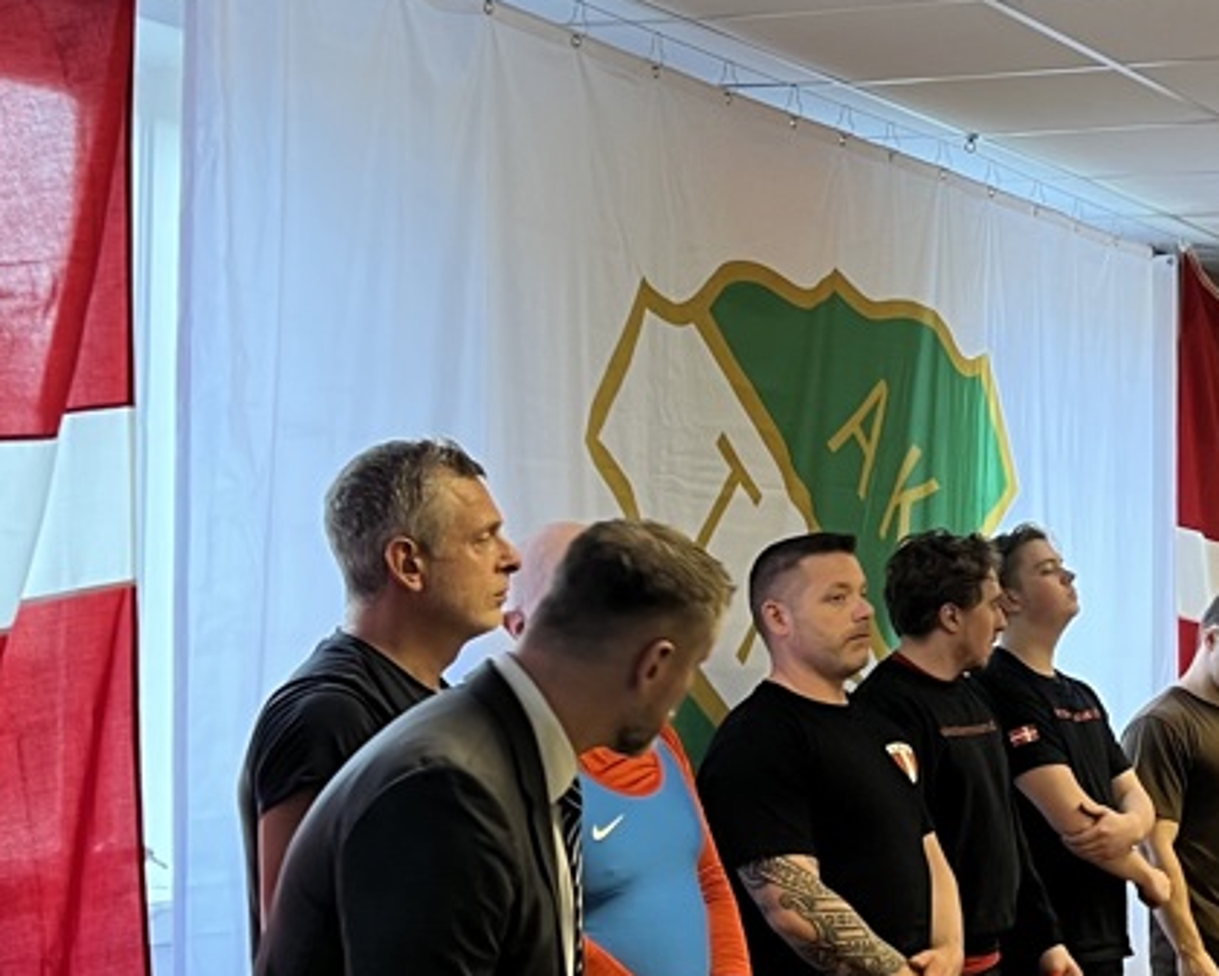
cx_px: 1094
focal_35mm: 76
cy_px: 520
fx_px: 2743
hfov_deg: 24.4
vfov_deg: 20.2
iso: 80
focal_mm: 5.7
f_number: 1.5
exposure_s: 1/50
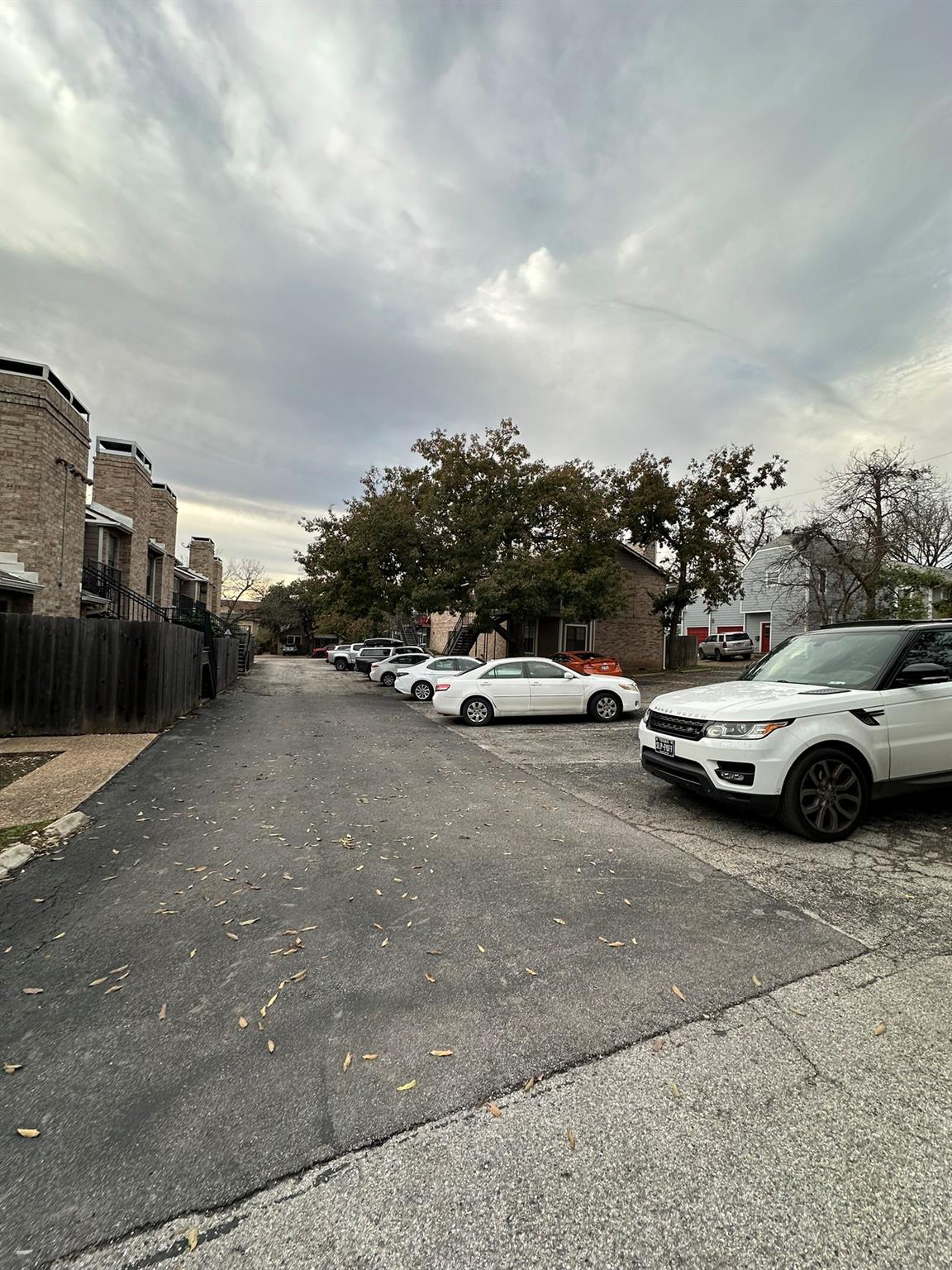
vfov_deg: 102.1
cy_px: 635
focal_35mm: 14
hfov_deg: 85.7
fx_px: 513
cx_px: 476
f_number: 2.2
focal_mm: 2.22
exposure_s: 1/215
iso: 40
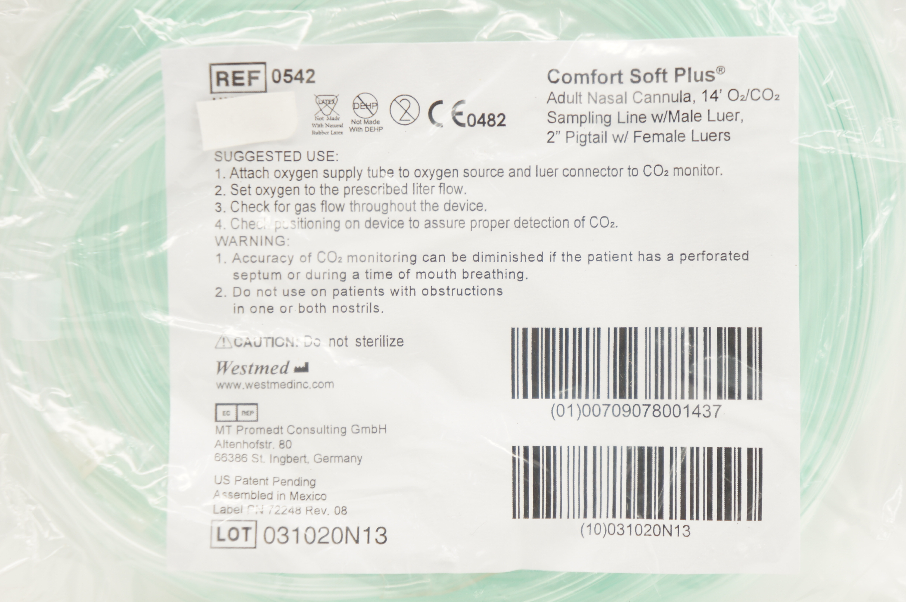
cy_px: 301
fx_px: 2074
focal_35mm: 82
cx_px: 453
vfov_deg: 16.5
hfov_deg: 24.6
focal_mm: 55
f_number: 5.6
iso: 200
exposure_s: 1/30
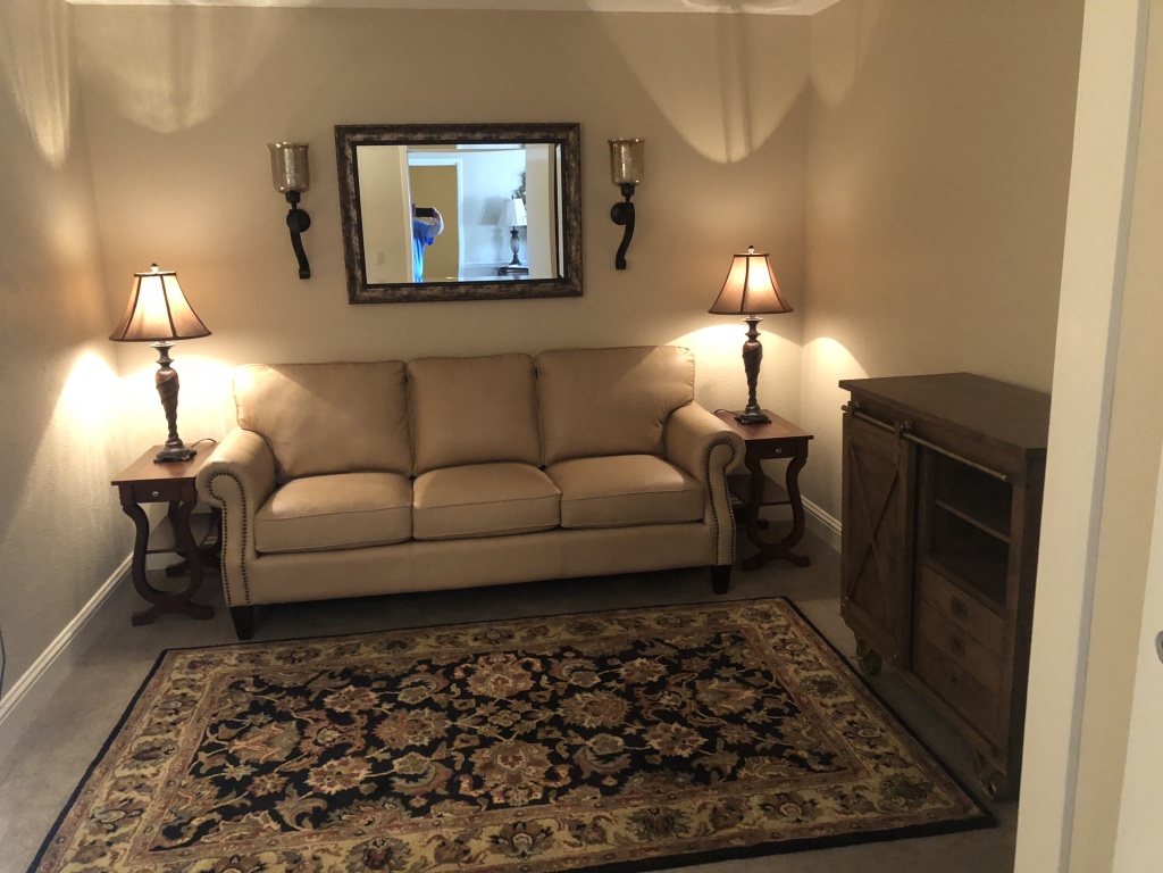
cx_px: 582
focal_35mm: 28
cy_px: 436
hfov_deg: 63.4
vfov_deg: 49.7
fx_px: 941
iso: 100
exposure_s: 1/6
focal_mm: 3.99
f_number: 1.8
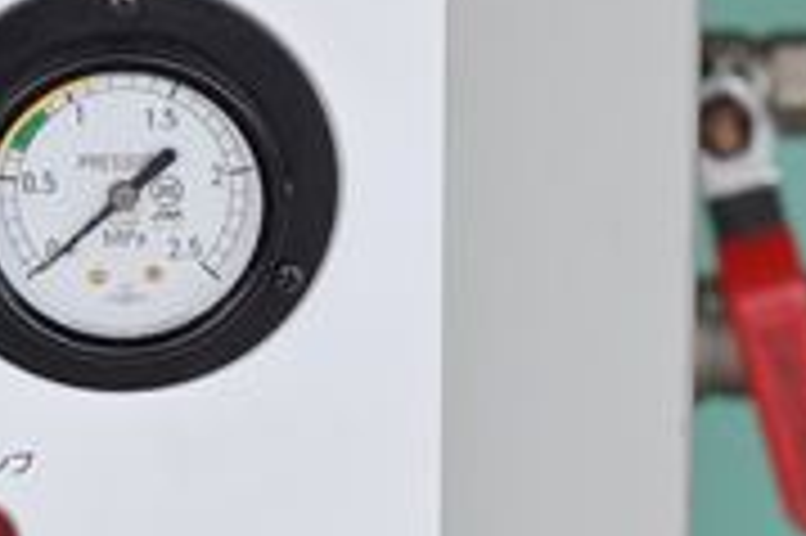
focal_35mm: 386
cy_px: 324
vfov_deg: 3.6
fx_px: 8634
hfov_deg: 5.3
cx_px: 90
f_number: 6.3
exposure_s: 1/1000
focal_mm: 92
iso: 1250
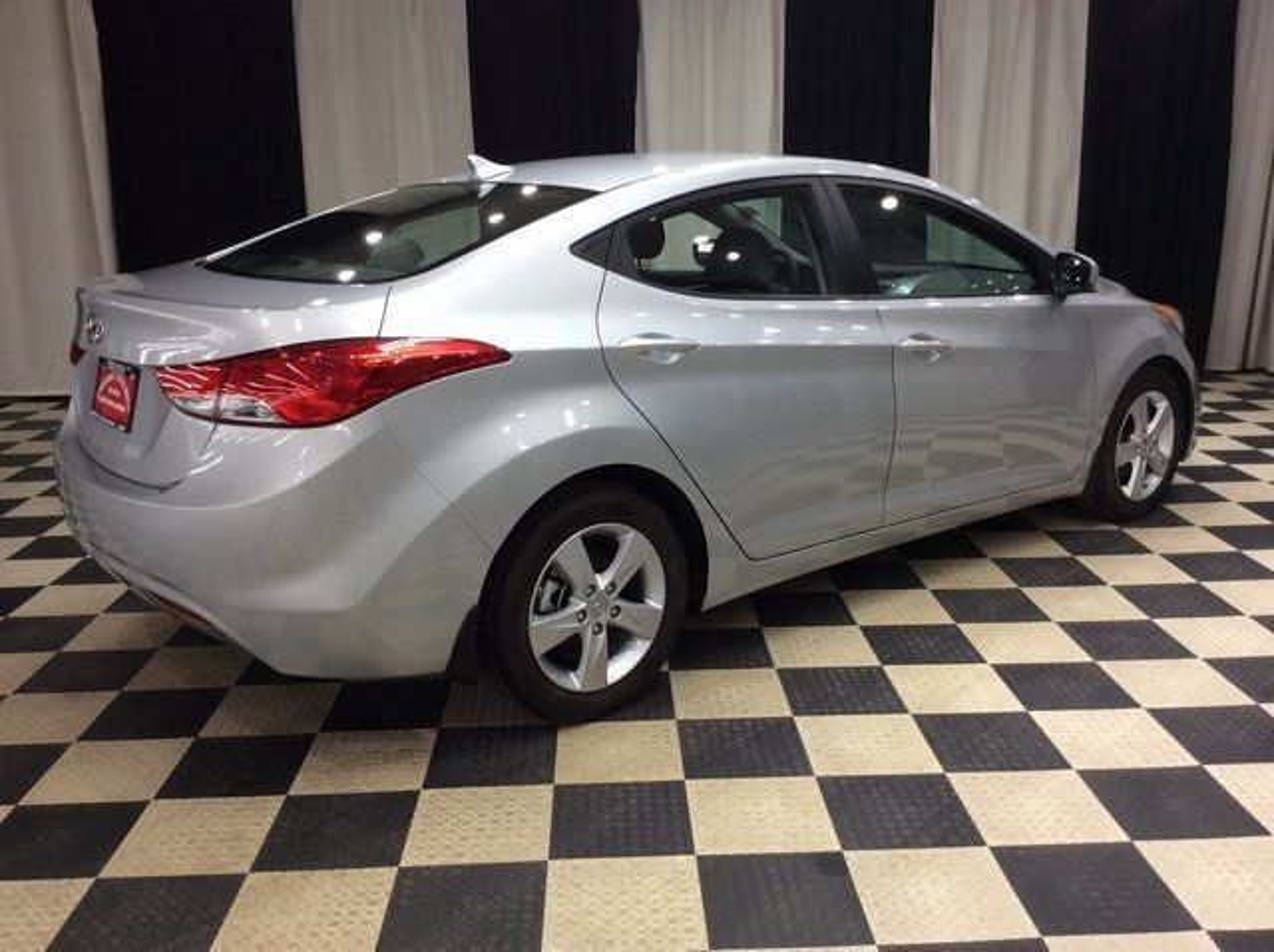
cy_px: 476
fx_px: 1176
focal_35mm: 32
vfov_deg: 44.1
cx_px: 637
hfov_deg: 56.9
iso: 40
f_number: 2.4
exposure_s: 1/33
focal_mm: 3.3
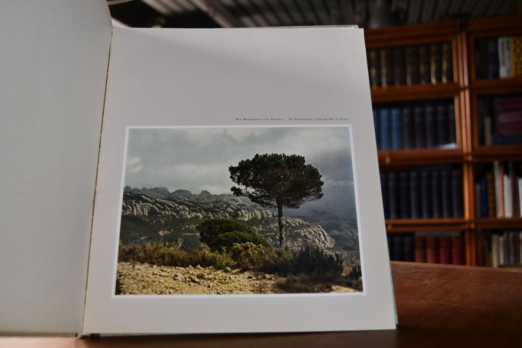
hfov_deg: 57.2
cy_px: 174
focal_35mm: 33
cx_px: 261
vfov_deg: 40.0
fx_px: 478
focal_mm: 22
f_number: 3.5
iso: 800
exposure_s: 1/250
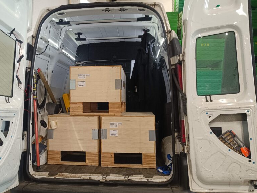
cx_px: 110
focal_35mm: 32
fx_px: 238
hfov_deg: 56.6
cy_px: 95
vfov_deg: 44.2
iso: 634
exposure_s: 1/33.3
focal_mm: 5.59
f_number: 1.88
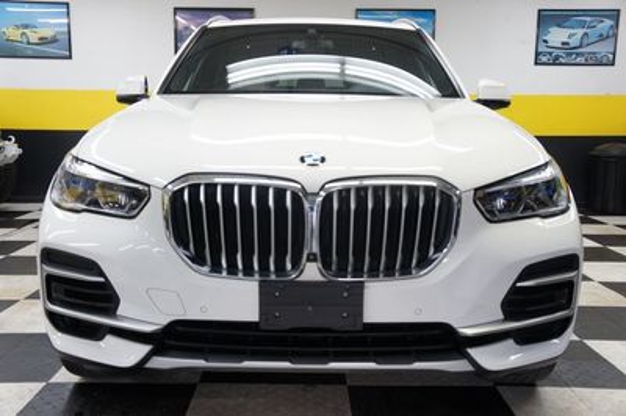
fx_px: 625
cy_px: 208
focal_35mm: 36
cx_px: 313
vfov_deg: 36.8
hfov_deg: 53.2
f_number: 4
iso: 400
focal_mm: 24
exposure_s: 1/40
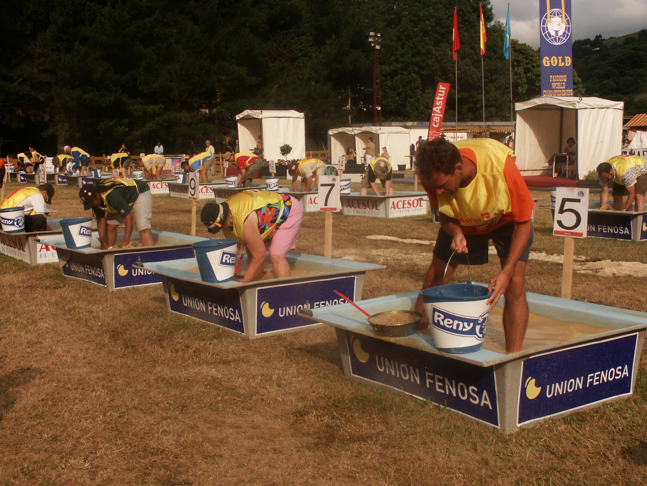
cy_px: 243
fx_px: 804
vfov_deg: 33.6
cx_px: 324
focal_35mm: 43
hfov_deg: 43.9
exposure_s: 1/500
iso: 100
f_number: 6.7
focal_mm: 11.04
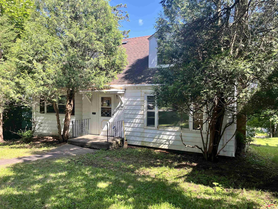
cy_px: 104
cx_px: 139
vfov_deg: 53.1
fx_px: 209
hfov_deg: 67.3
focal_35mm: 26
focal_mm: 5.1
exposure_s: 1/397
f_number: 1.6
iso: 50
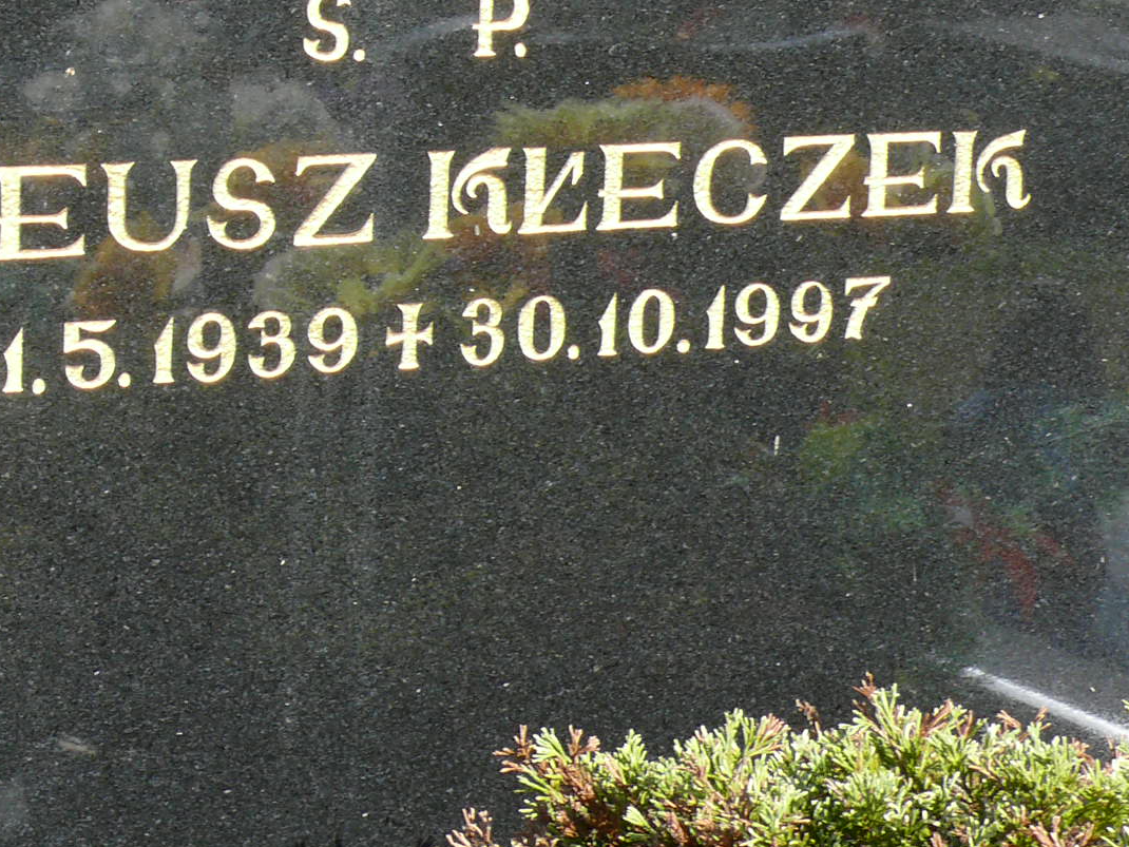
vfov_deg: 10.4
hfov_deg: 13.9
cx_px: 310
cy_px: 245
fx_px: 4632
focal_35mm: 142
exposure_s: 1/200
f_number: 5
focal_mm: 12.8
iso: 100
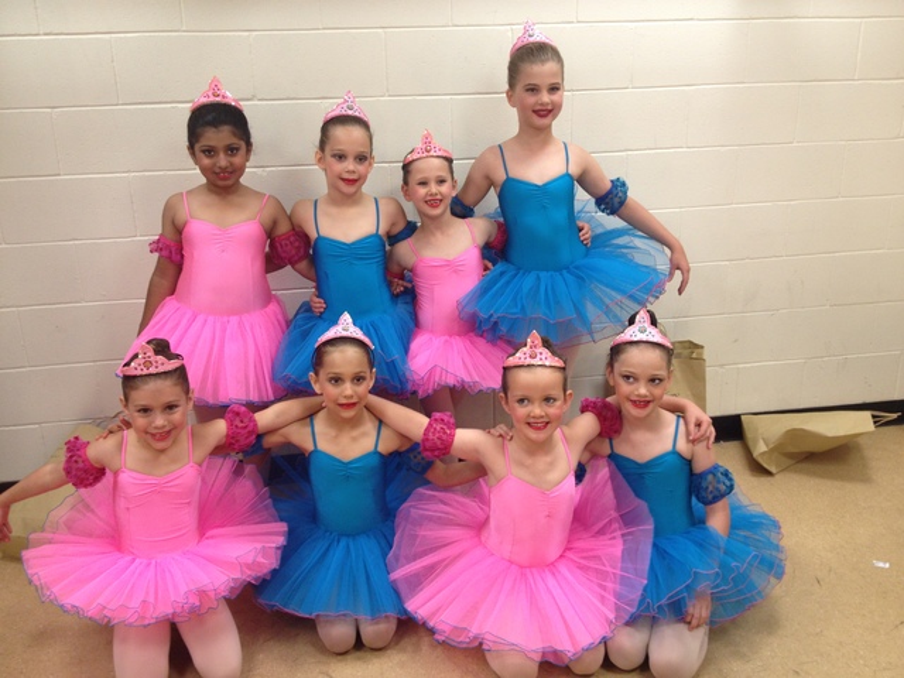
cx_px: 452
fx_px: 914
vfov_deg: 40.7
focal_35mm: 35
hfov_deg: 52.6
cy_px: 339
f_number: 2.4
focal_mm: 4.28
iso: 80
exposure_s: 1/20
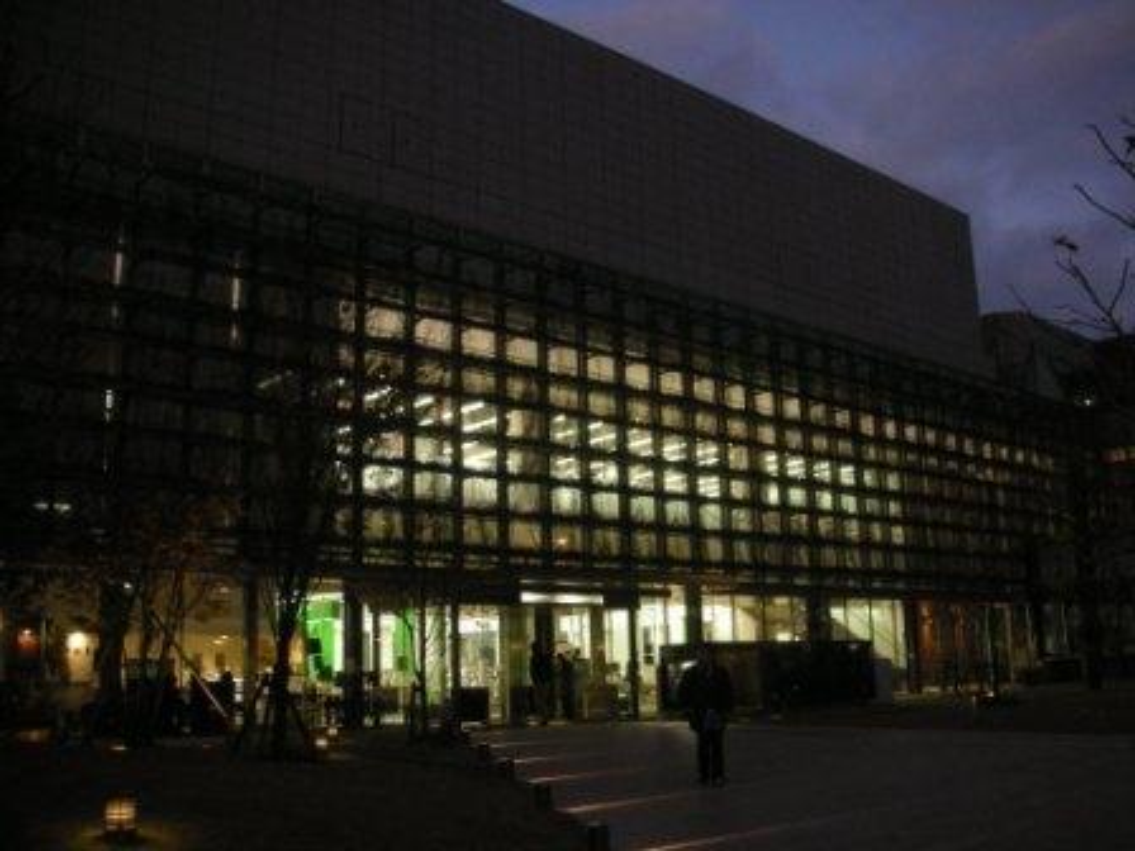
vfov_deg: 40.7
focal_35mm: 35
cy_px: 426
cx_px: 568
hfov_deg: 52.6
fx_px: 1148
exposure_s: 1/16
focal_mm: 5.8
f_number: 3
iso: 200
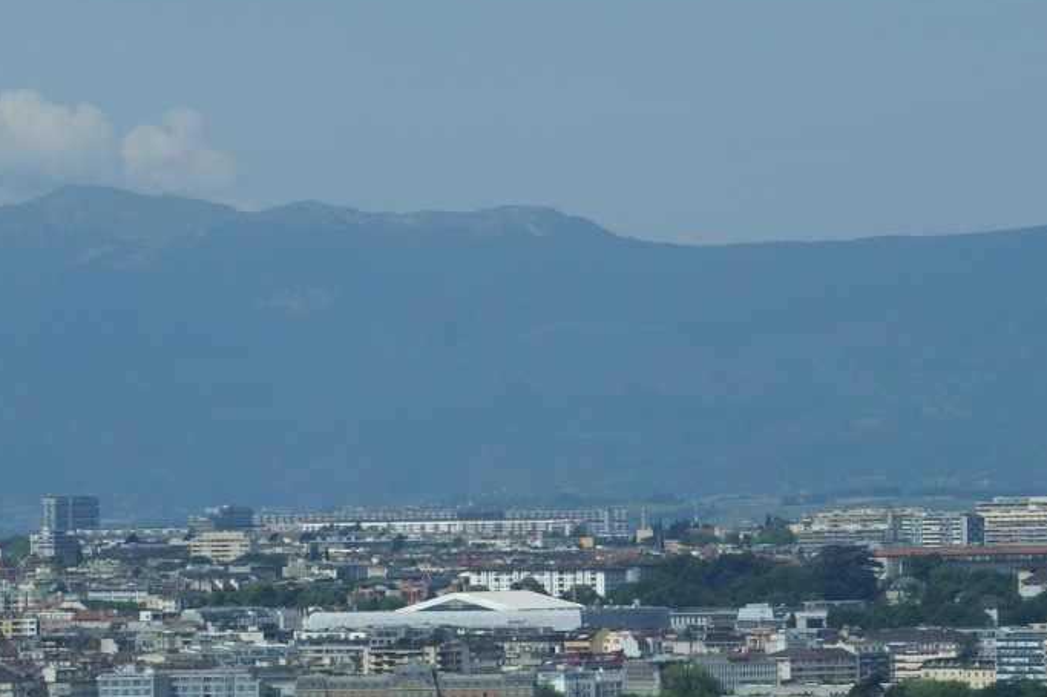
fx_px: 7356
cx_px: 334
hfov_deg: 8.1
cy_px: 616
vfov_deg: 5.4
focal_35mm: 253
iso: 100
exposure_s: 1/320
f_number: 10
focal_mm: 60
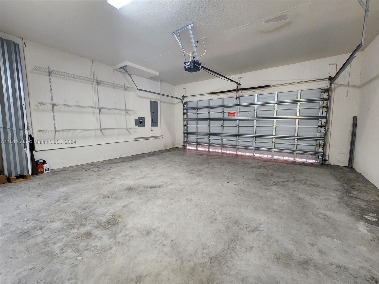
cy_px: 142
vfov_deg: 89.9
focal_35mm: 13
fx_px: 142
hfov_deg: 106.2
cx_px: 190
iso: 320
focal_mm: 2.2
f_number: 2.2
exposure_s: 1/40
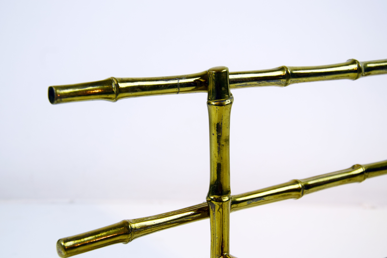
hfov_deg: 23.4
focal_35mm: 87
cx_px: 194
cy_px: 129
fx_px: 935
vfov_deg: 15.7
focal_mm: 58
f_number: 8
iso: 400
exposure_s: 1/250
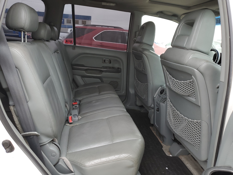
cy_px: 88
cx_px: 116
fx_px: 175
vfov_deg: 53.1
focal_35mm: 26
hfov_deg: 67.3
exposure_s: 1/120
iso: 58
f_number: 1.5
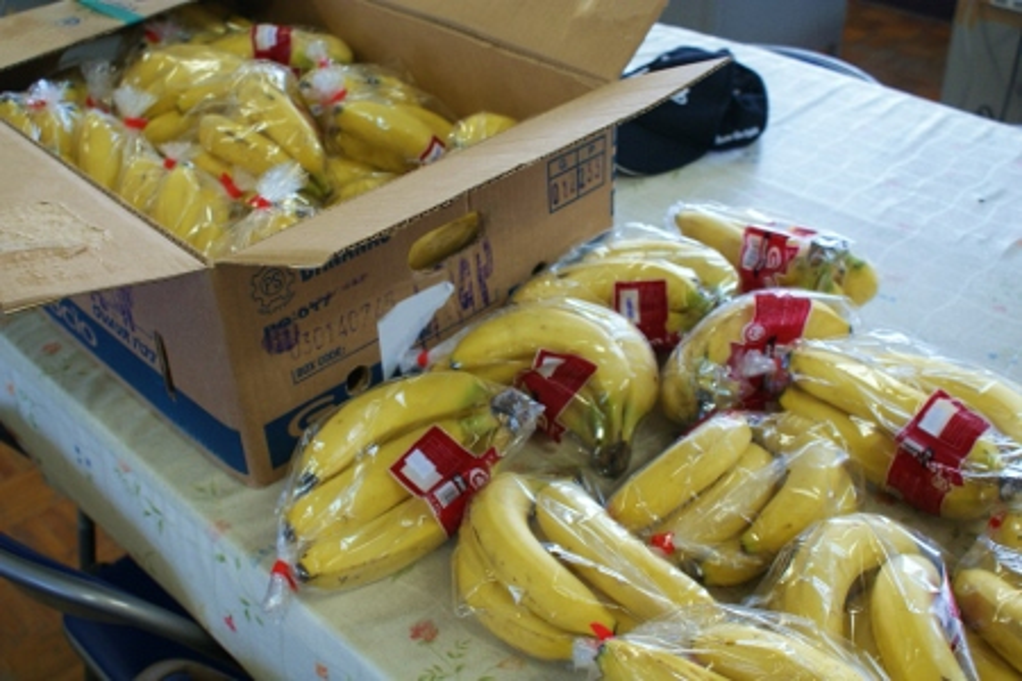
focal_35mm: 39
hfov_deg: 49.6
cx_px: 511
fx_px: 1107
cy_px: 340
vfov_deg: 34.2
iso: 400
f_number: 4.5
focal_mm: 26
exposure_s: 1/40
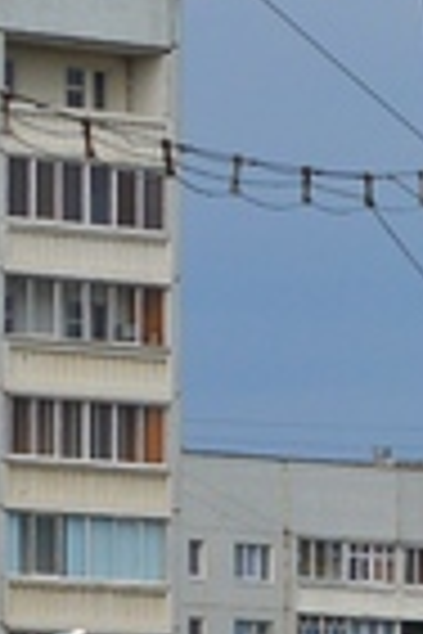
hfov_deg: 2.5
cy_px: 216
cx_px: 1706
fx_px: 9429
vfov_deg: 3.9
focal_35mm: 535
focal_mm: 42
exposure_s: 1/250
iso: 100
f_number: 8
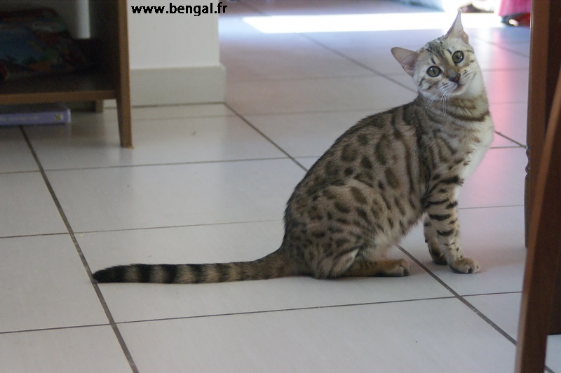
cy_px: 186
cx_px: 280
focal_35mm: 105
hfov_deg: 19.5
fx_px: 1635
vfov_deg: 13.0
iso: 1600
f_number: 5.6
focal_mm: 70
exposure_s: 1/100
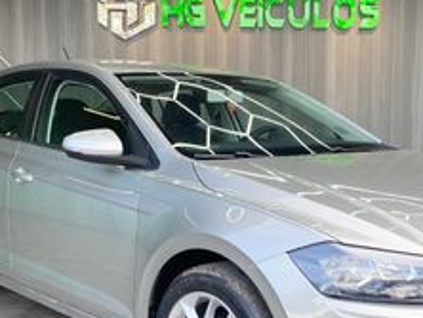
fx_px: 673
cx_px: 242
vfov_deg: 26.6
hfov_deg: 34.8
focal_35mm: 55
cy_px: 187
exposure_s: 1/178
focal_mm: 4.25
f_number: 1.8
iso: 32
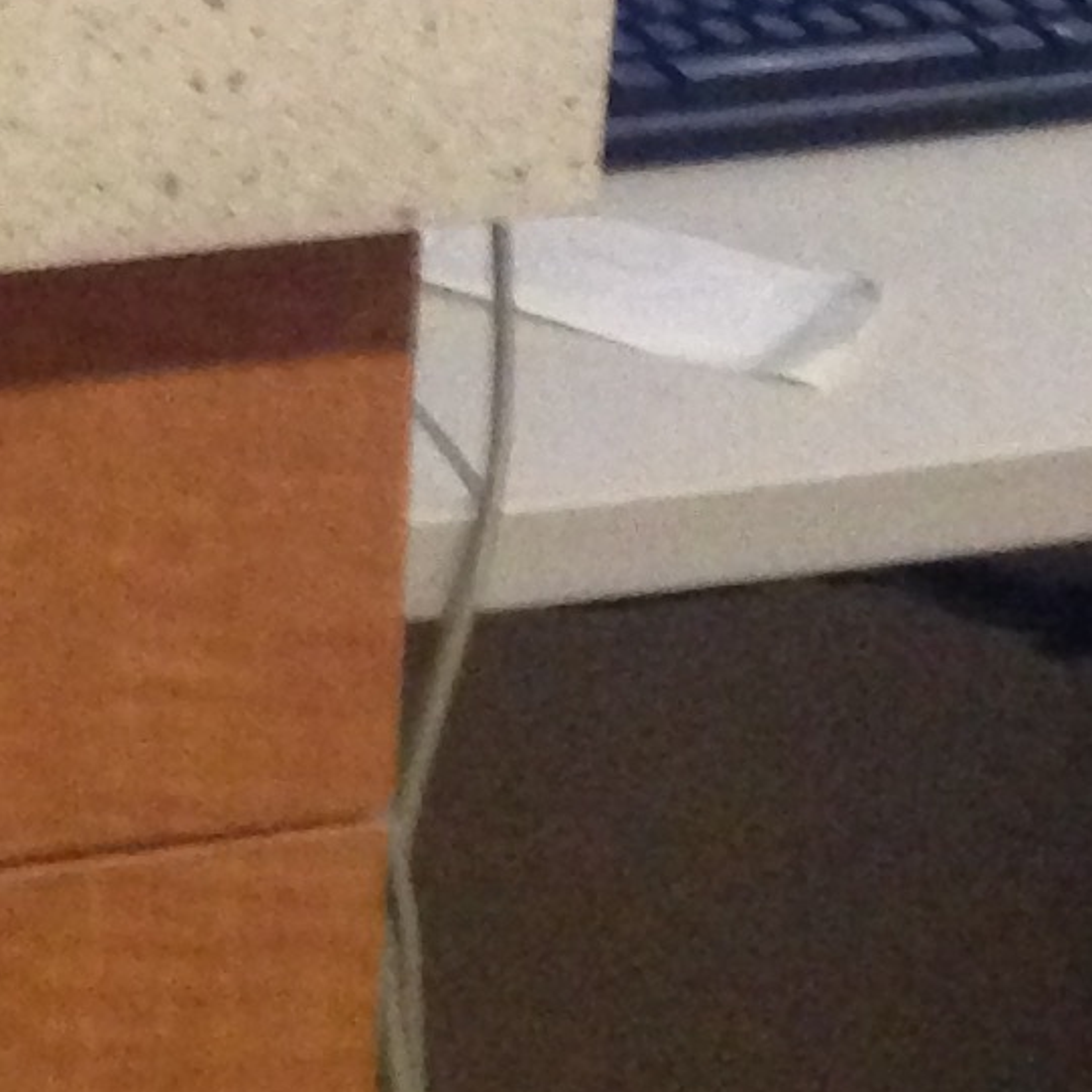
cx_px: -1809
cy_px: -1175
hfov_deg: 8.7
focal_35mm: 176
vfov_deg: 9.2
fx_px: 6282
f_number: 2.4
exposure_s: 1/15
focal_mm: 4.12
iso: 400
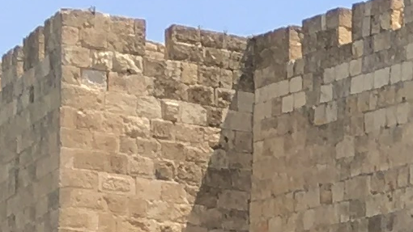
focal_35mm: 250
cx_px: 1152
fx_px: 2738
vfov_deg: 4.6
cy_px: 783
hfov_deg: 7.7
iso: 25
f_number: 2.2
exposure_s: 1/1115
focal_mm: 4.15
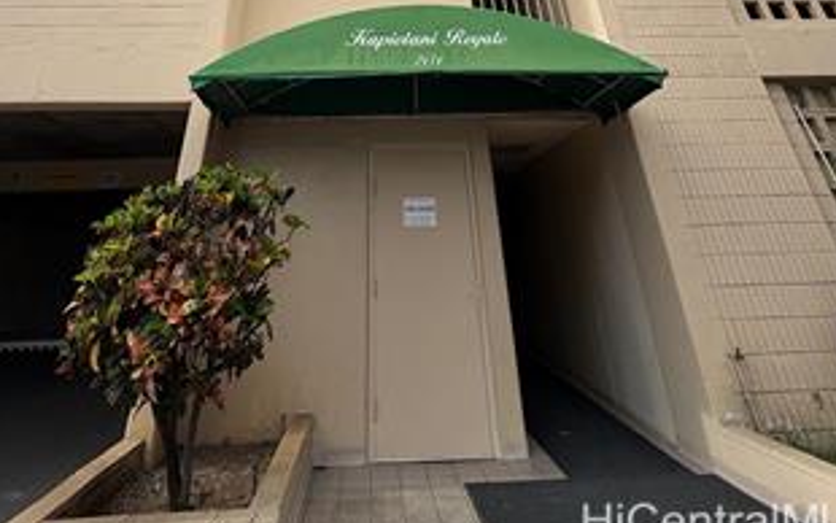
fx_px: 524
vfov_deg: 38.7
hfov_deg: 77.0
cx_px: 388
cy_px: -108
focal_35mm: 23
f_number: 2.2
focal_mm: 2.22
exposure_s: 1/770
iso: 40
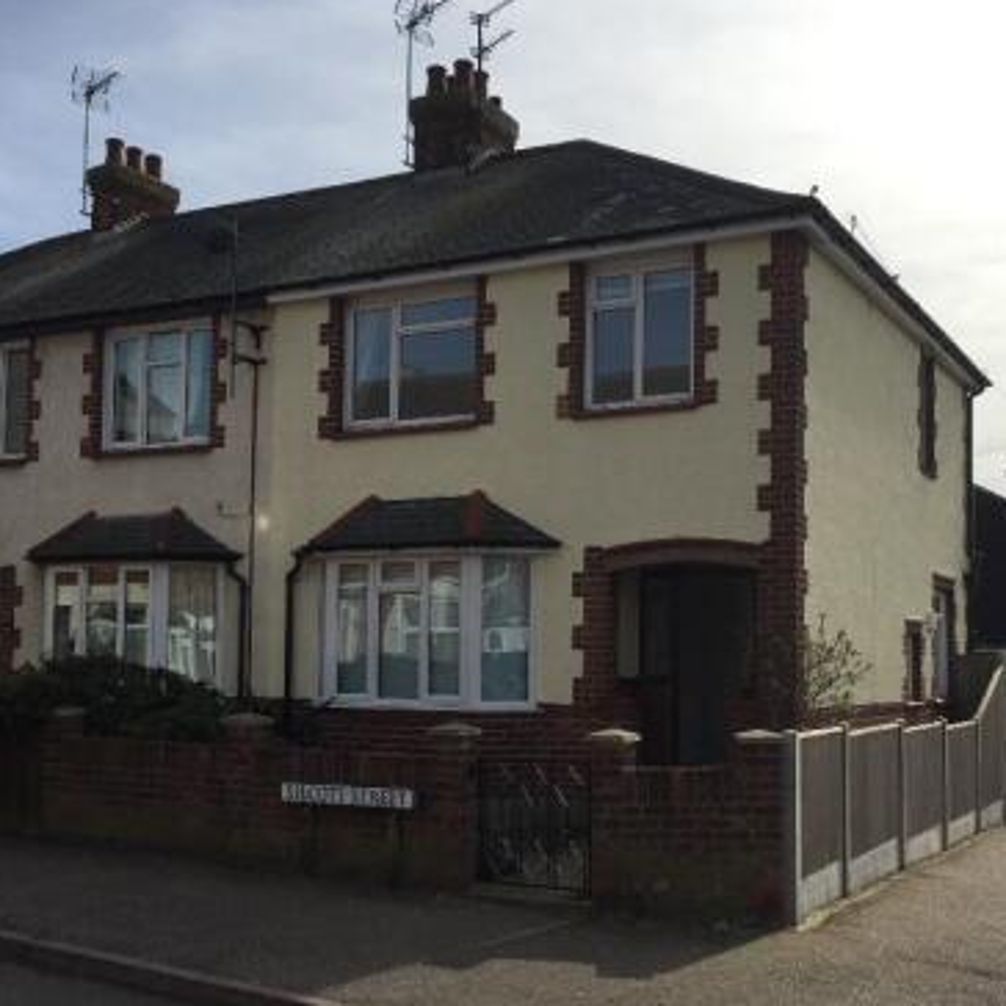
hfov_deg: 40.9
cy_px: 571
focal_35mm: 41
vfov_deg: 40.8
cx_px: 535
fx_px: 1348
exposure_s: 1/3049
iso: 32
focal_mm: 4.15
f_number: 2.2
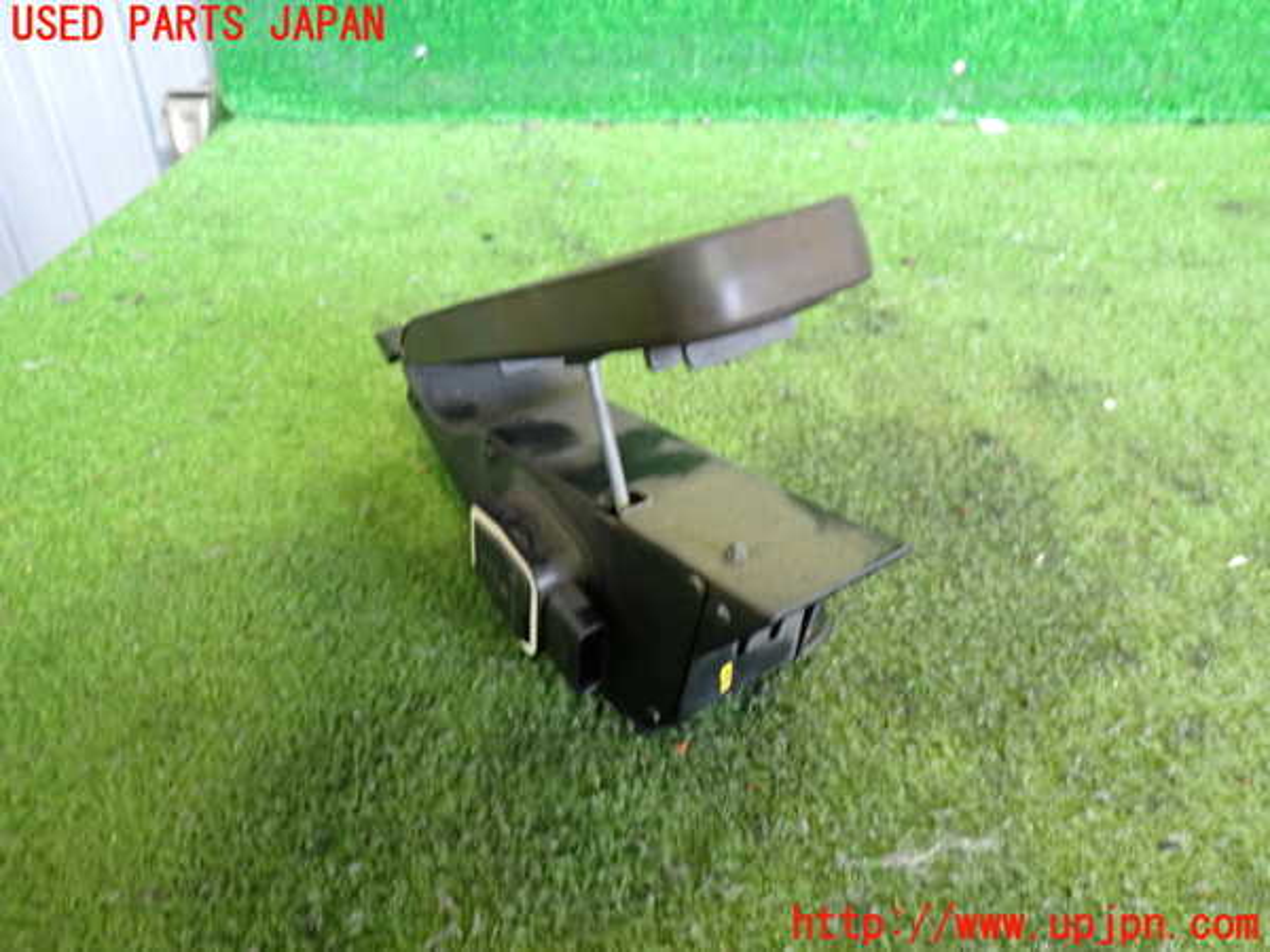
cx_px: 635
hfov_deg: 60.0
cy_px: 476
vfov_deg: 46.8
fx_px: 1101
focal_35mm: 30
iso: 400
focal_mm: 5.4
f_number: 2.3
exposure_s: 1/30
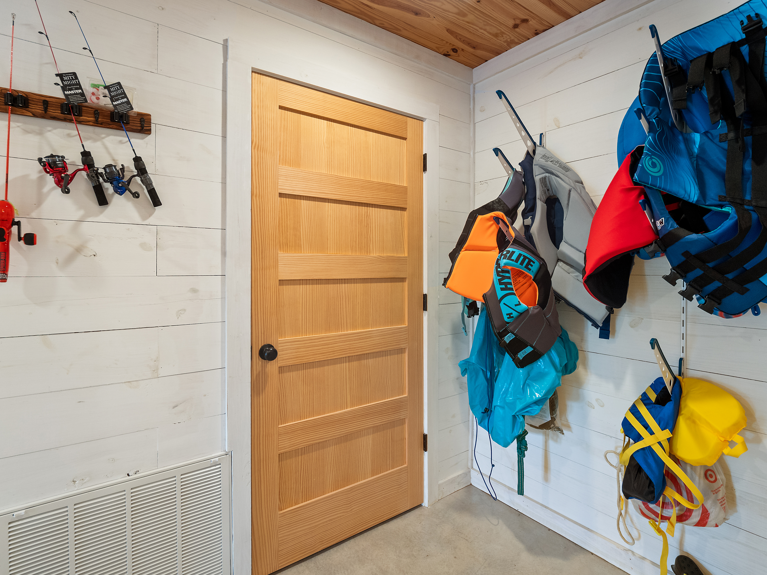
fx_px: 355
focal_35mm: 16
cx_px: 384
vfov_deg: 78.1
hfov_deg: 94.5
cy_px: 288
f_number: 5.6
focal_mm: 8
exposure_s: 1/8
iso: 400
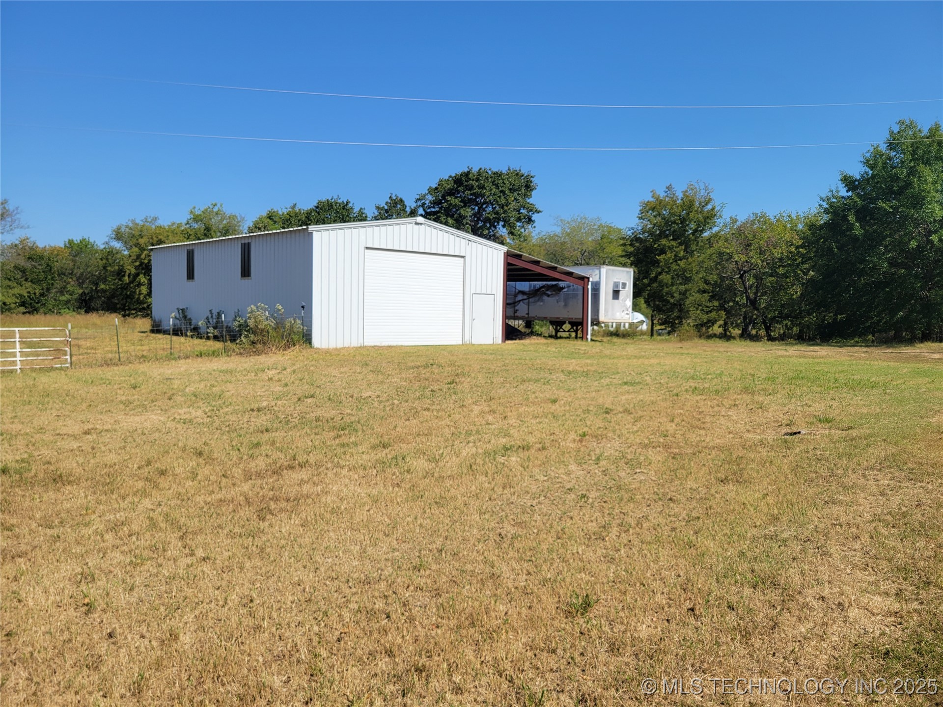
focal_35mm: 26
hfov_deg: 67.3
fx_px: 708
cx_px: 472
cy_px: 354
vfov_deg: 53.1
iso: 40
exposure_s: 1/2921
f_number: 1.8
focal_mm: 5.4
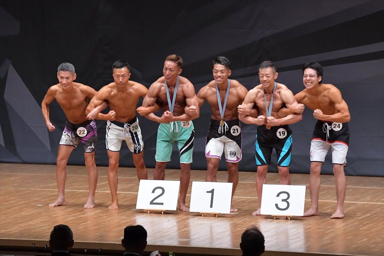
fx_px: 2314
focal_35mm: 217
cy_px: 128
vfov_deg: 6.3
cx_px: 192
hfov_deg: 9.5
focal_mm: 145
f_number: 5.6
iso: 6400
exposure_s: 1/400
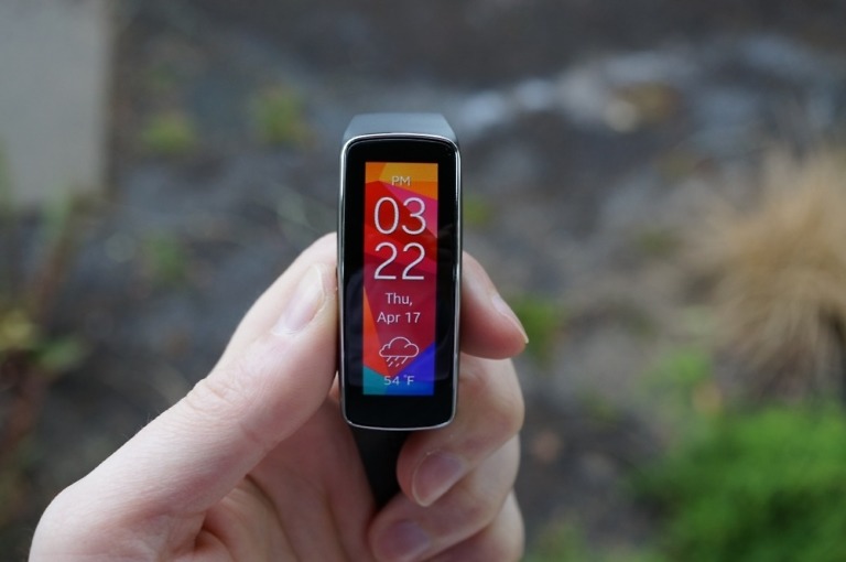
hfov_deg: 43.7
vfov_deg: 29.8
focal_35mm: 45
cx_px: 423
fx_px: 1056
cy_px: 281
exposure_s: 1/60
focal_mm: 30
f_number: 5
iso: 400
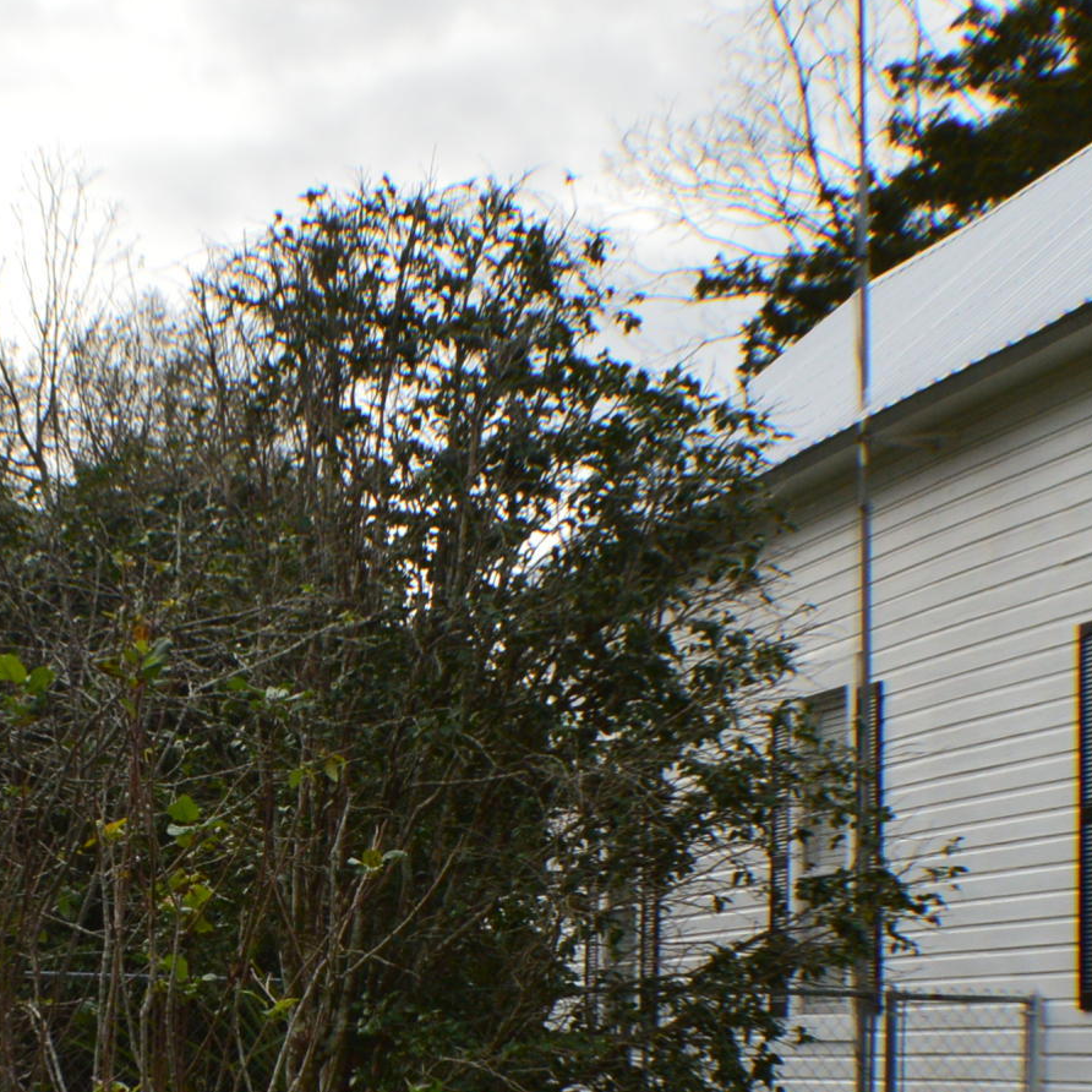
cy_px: 842
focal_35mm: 120
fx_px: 4283
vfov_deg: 14.5
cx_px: 417
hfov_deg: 14.5
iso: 400
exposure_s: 1/250
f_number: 10
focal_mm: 28
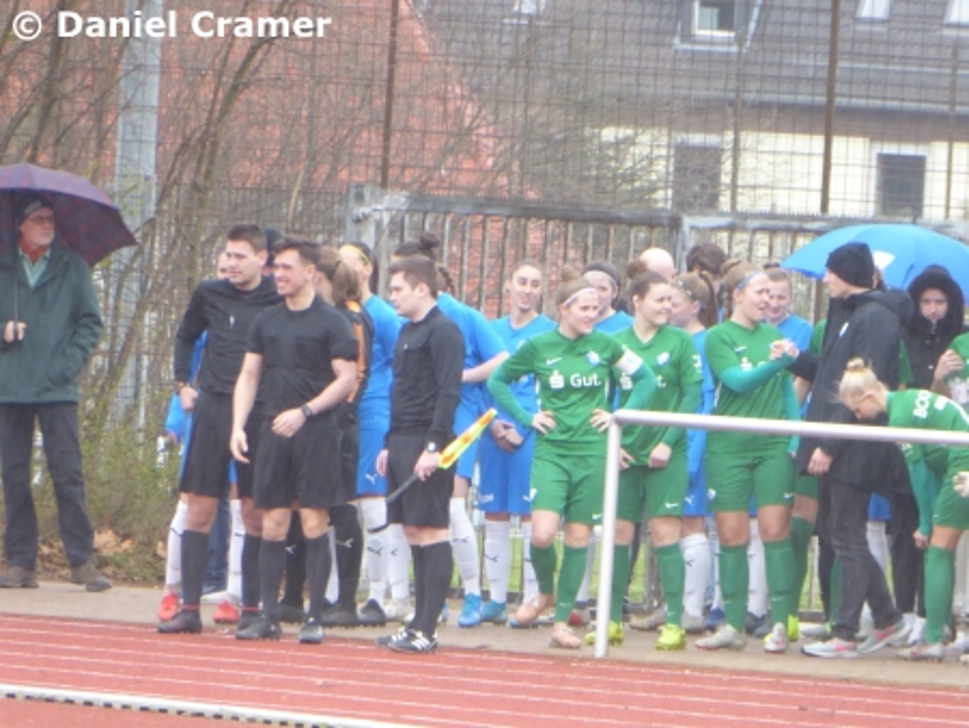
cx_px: 484
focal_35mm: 720
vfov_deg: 2.1
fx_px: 20166
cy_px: 364
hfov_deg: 2.8
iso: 400
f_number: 6.4
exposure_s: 1/100
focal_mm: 129
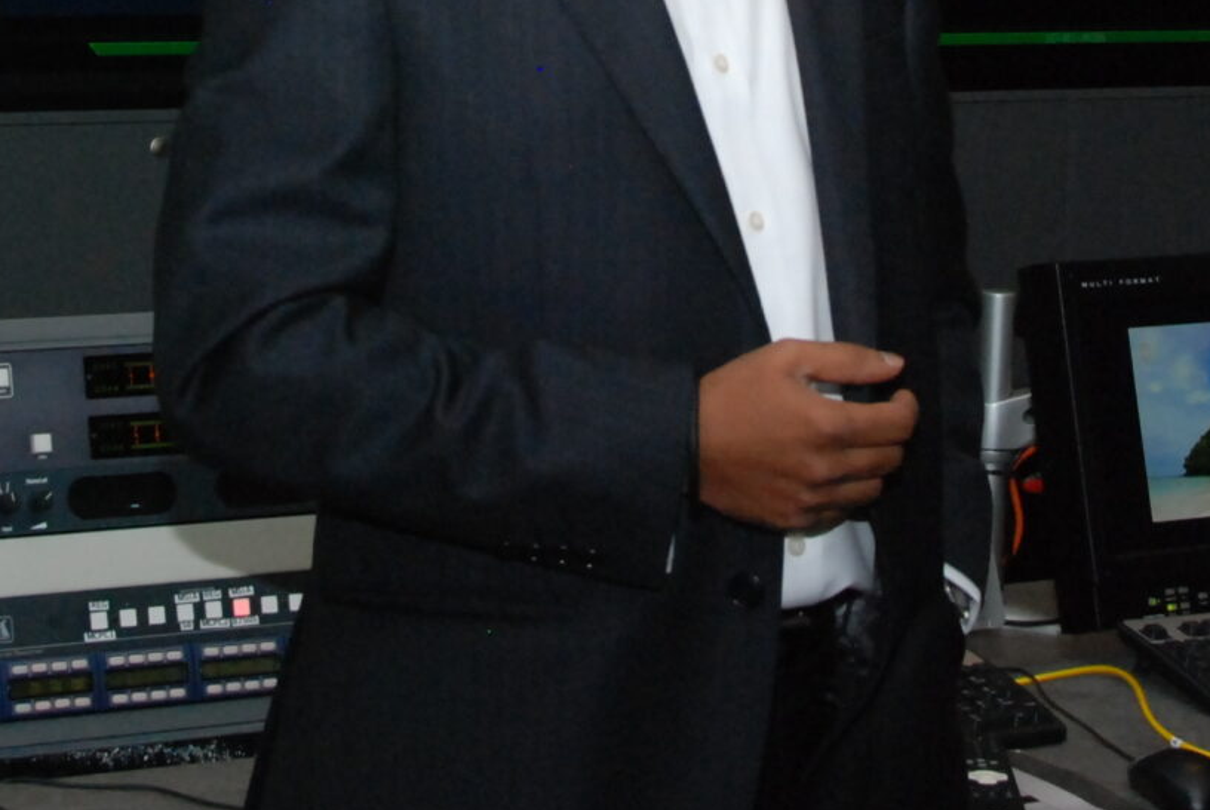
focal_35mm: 113
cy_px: -168
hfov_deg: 18.1
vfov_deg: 11.9
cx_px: 652
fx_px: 3802
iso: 800
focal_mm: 24
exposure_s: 1/60
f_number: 7.1
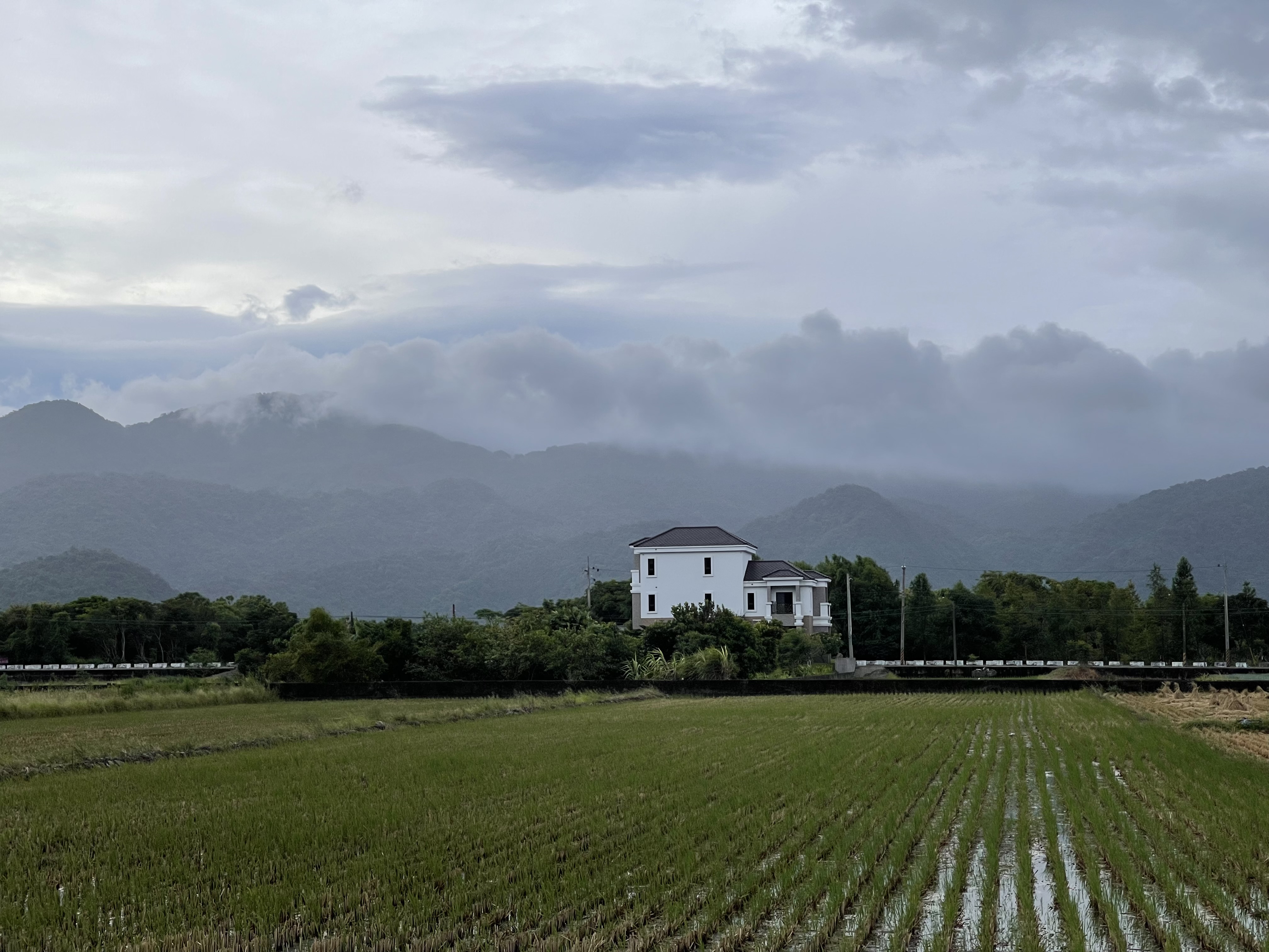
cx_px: 634
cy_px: 476
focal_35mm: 64
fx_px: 2346
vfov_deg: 22.9
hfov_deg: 30.3
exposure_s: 1/237
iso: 20
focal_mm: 7.5
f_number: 2.2
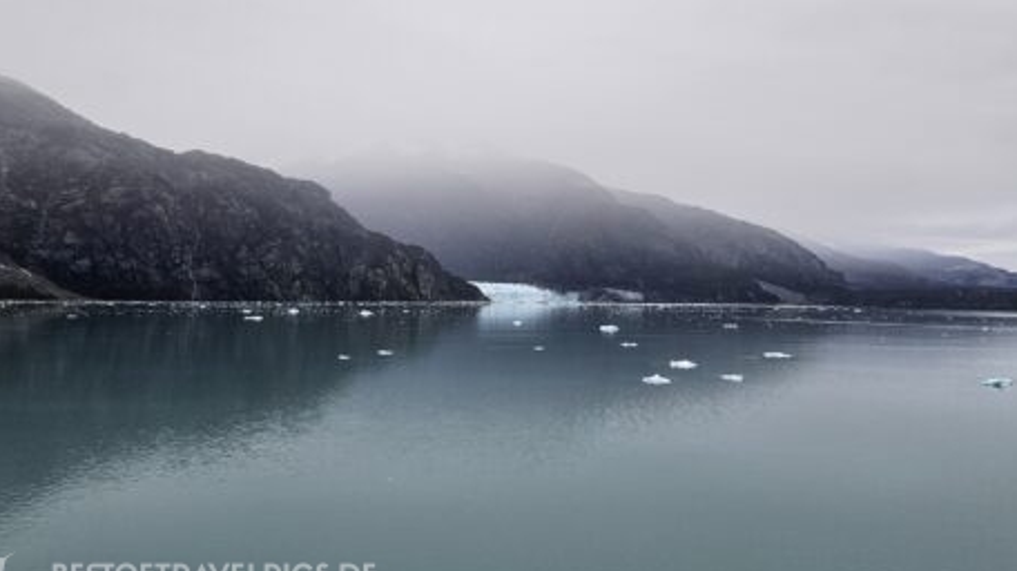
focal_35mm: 33
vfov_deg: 35.3
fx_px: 889
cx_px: 504
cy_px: 194
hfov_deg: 59.5
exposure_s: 1/1070
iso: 50
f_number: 1.8
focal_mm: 5.4
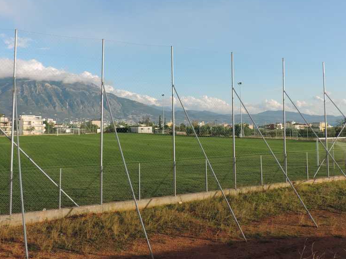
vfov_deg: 38.3
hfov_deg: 50.1
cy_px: 91
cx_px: 166
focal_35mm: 37
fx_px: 370
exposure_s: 1/800
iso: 80
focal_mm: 4.9
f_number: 3.1
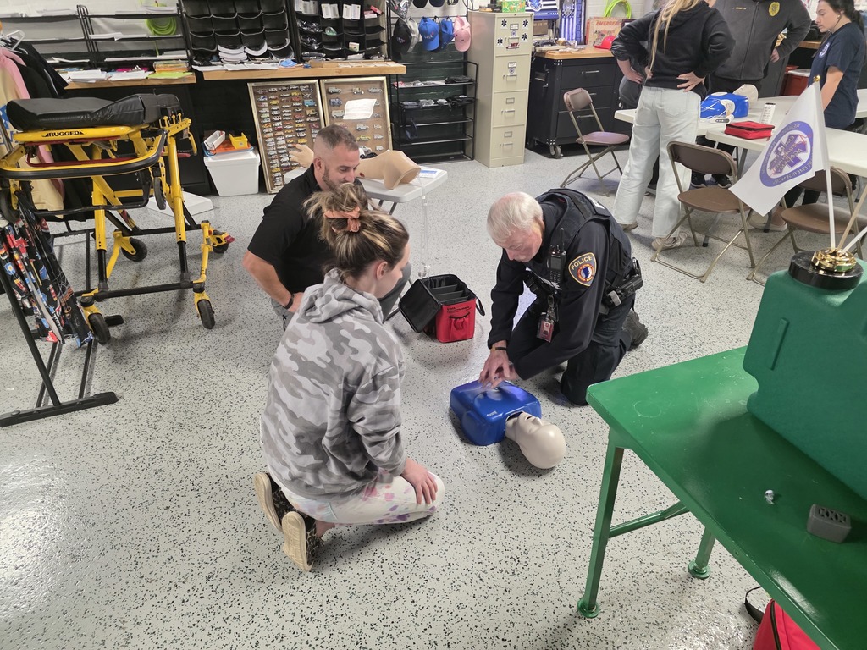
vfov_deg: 58.9
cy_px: 325
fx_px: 576
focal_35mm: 23
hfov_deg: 73.9
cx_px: 434
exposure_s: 1/120
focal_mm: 6.3
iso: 1000
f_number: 1.7
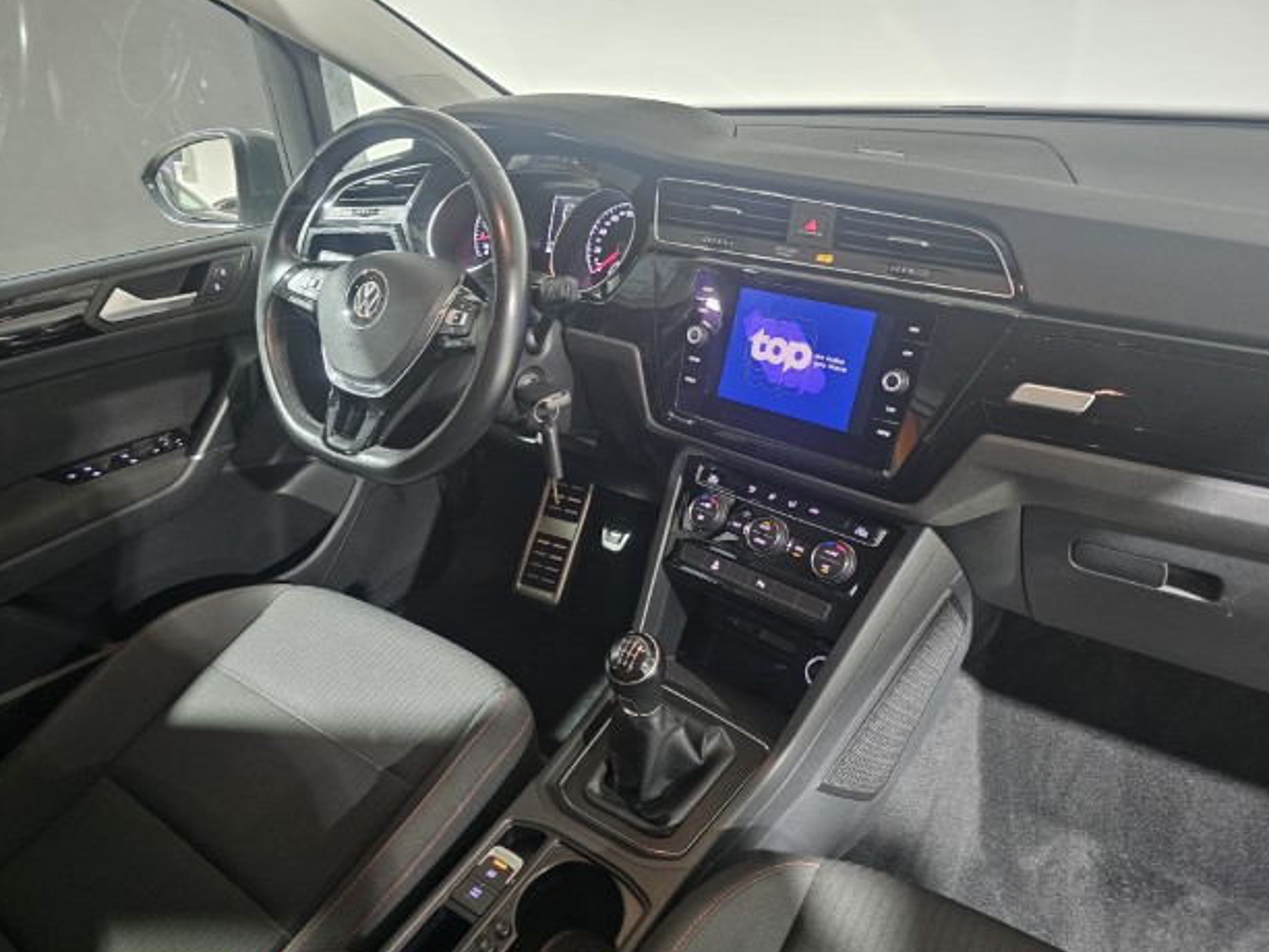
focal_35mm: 24
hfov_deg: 71.6
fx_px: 880
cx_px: 621
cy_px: 484
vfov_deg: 56.8
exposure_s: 1/25
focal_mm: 6.3
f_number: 1.7
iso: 800
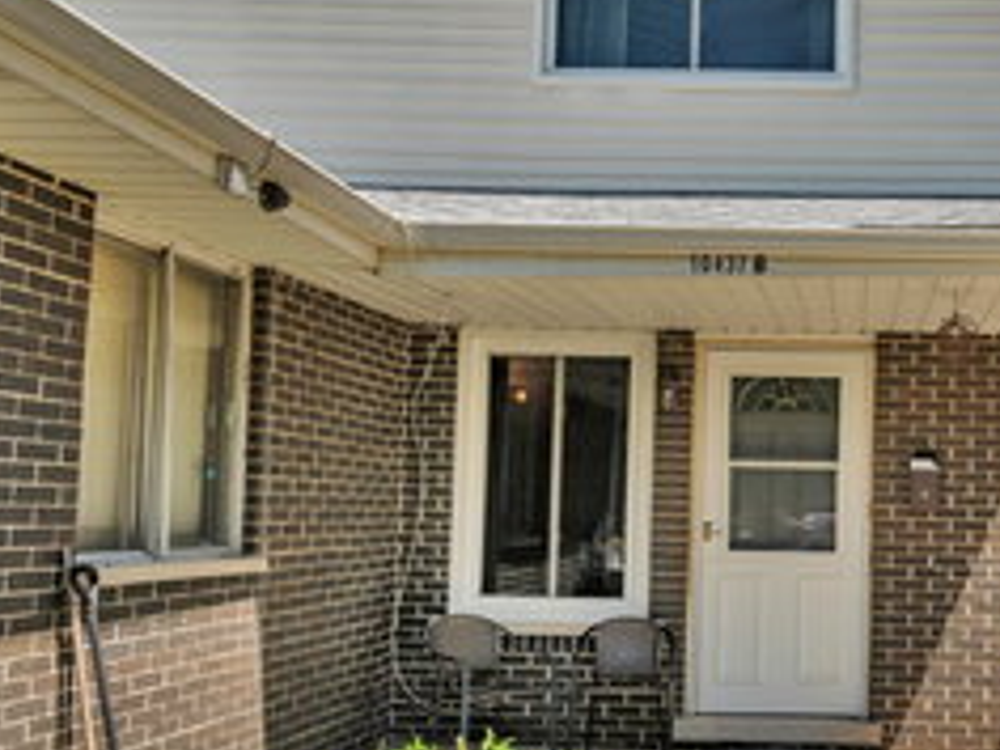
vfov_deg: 35.1
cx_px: 864
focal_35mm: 41
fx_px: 1184
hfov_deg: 42.7
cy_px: 411
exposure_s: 1/2000
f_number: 9
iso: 500
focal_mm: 21
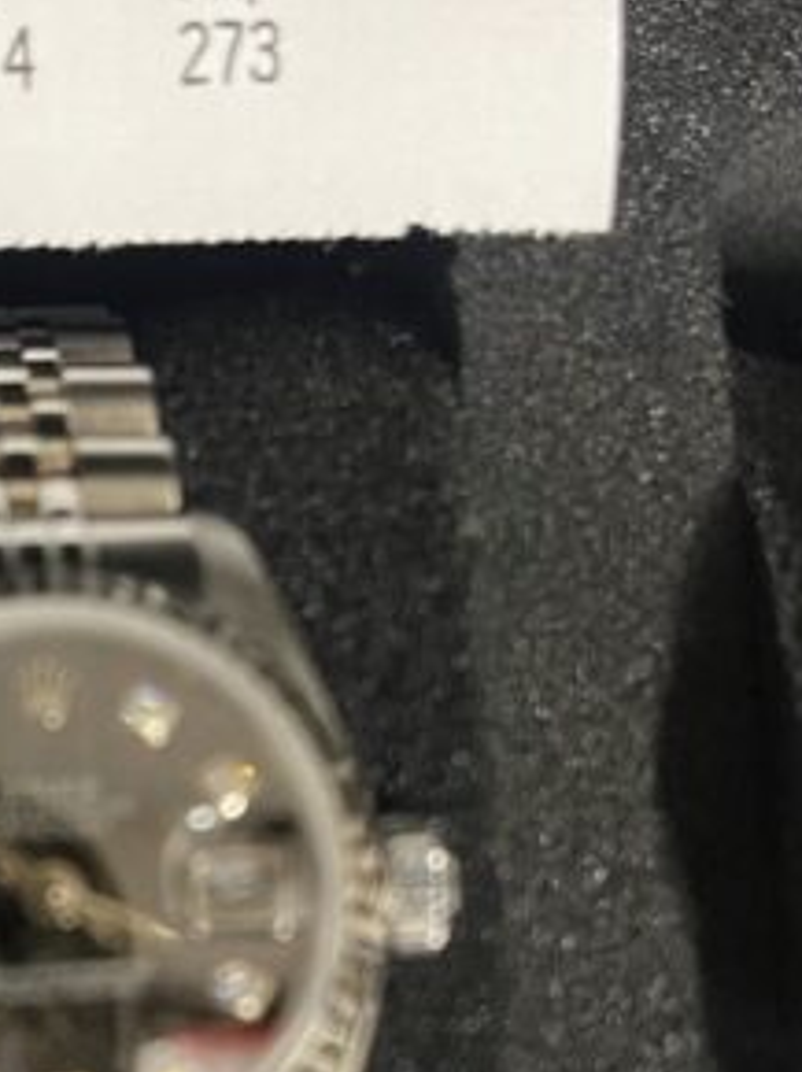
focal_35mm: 69
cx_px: 140
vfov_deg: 27.9
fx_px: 2135
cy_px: 761
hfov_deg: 21.0
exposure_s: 1/60
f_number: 1.6
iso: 400
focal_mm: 5.1
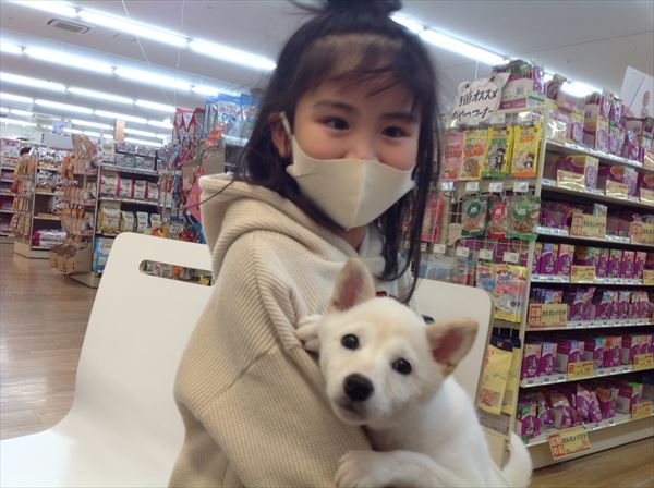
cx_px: 327
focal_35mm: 35
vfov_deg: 40.6
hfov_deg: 52.7
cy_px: 244
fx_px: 660
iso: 64
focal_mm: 4.28
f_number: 2.4
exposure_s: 1/40
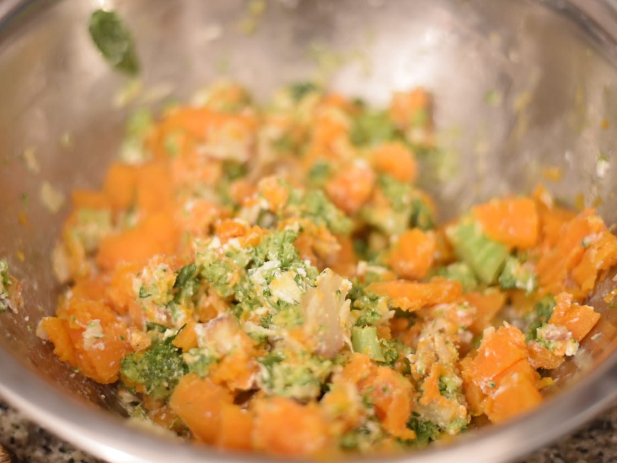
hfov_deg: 34.9
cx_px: 295
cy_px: 235
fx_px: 980
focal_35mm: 55
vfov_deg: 26.6
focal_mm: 50
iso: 1800
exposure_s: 1/60
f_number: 1.8
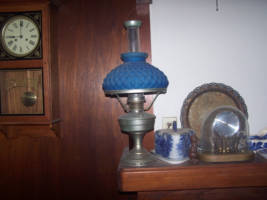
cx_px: 134
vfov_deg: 37.7
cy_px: 100
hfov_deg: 49.0
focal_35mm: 38
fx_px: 293
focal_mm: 6.3
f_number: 2.8
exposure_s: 1/60
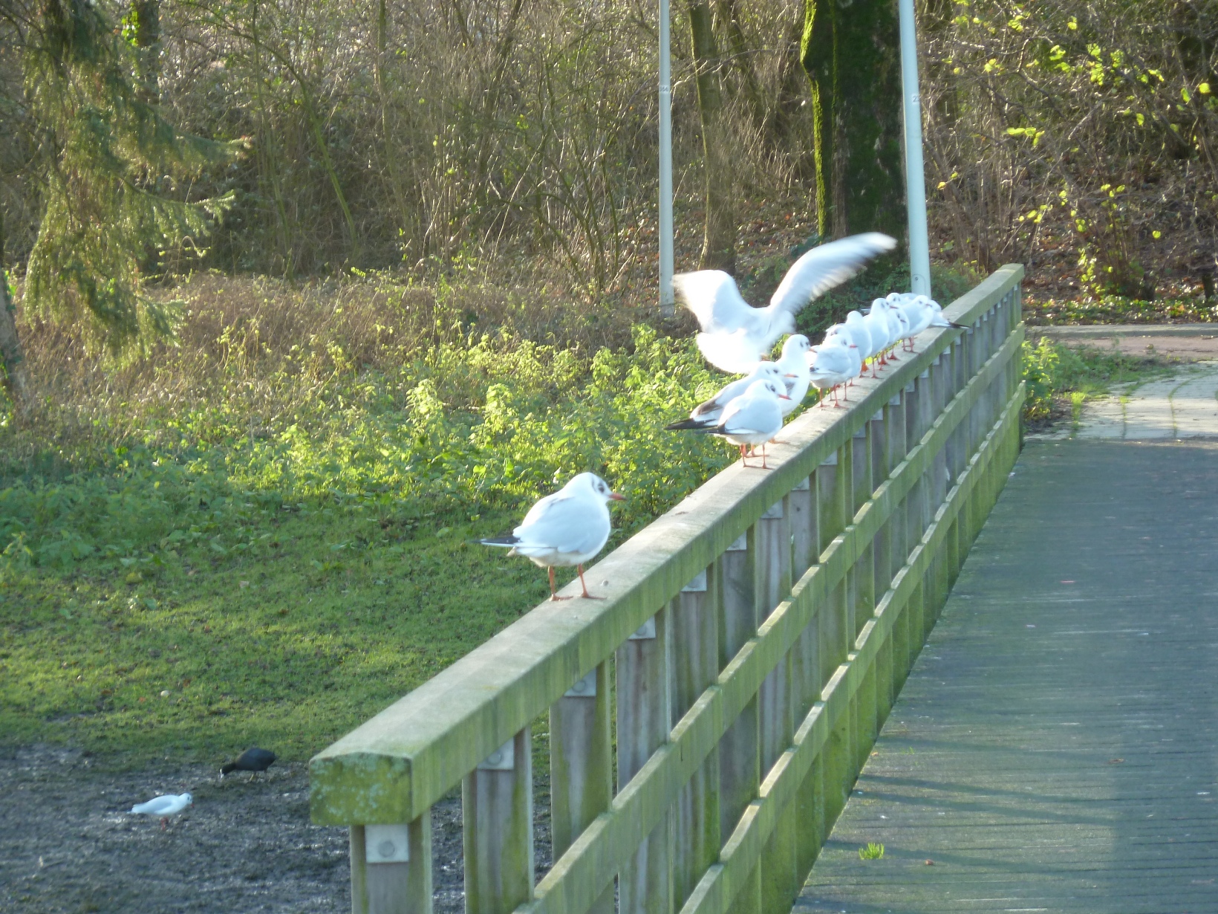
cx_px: 609
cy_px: 457
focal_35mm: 225
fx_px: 7917
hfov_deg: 8.8
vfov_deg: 6.6
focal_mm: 37
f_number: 4.6
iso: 125
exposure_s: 1/50
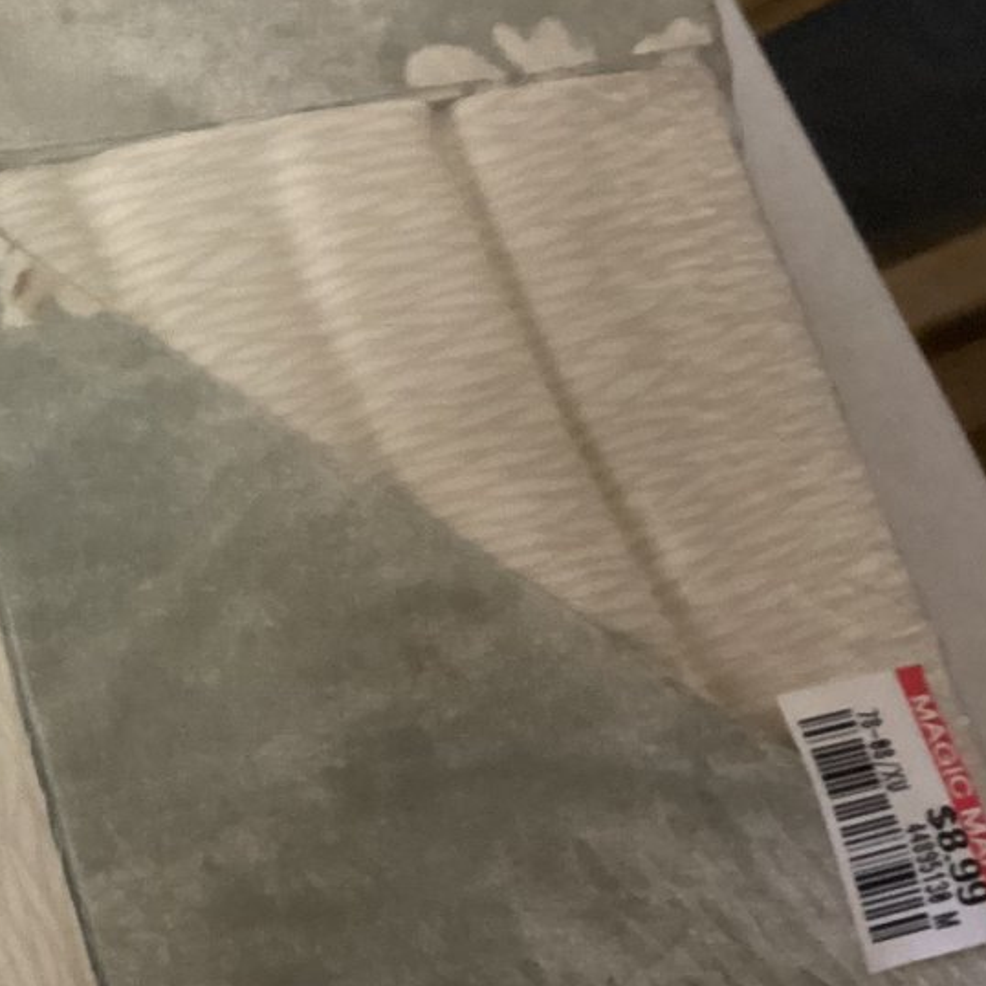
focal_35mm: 77
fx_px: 2481
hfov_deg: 21.0
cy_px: 476
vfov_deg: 22.5
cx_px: -197
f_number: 2.4
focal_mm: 3.3
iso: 320
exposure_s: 1/30
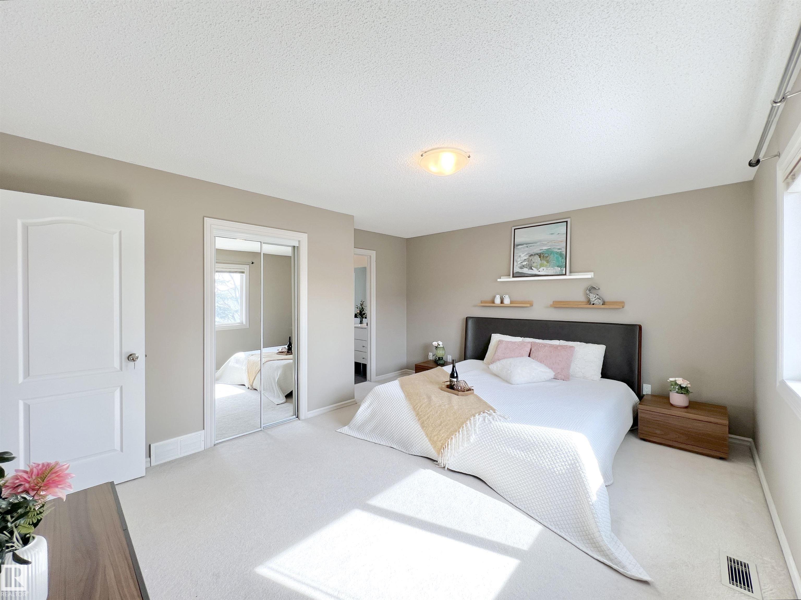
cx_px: 400
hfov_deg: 106.2
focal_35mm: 13
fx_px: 301
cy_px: 300
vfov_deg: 89.9
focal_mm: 1.57
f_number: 1.8
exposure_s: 1/120
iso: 40
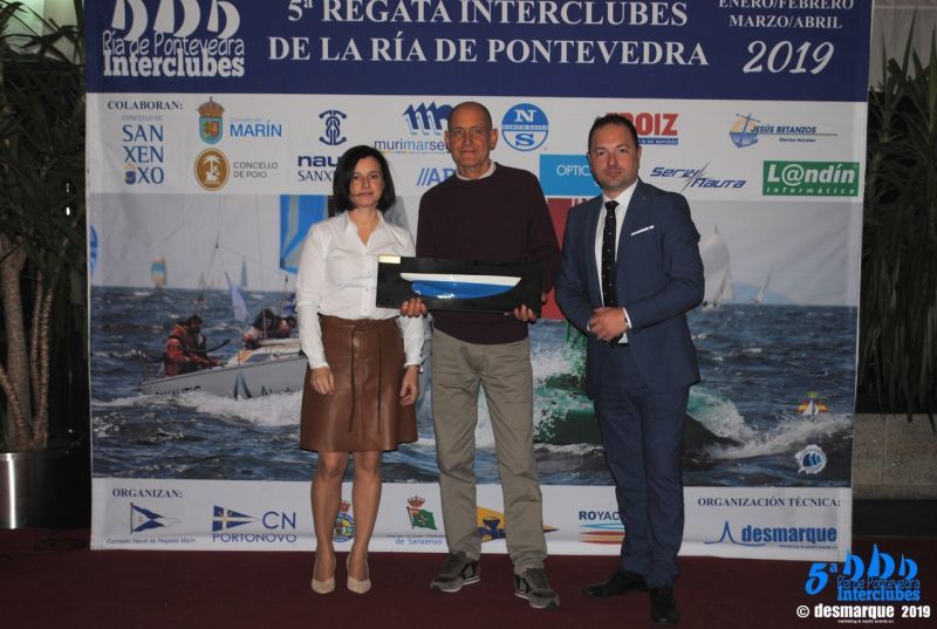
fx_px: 1369
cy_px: 314
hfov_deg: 37.8
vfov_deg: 25.9
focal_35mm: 52
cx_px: 468
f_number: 5
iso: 200
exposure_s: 1/60
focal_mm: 35
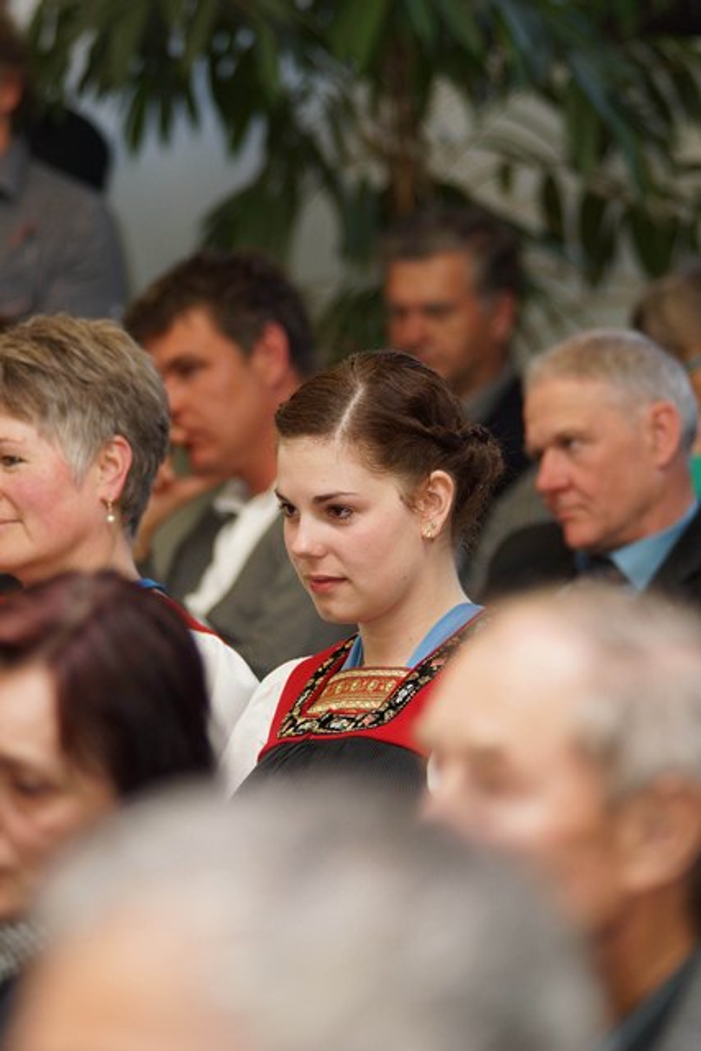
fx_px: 5254
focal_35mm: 180
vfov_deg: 11.4
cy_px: 526
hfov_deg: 7.6
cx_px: 350
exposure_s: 1/200
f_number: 2.8
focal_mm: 120
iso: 400
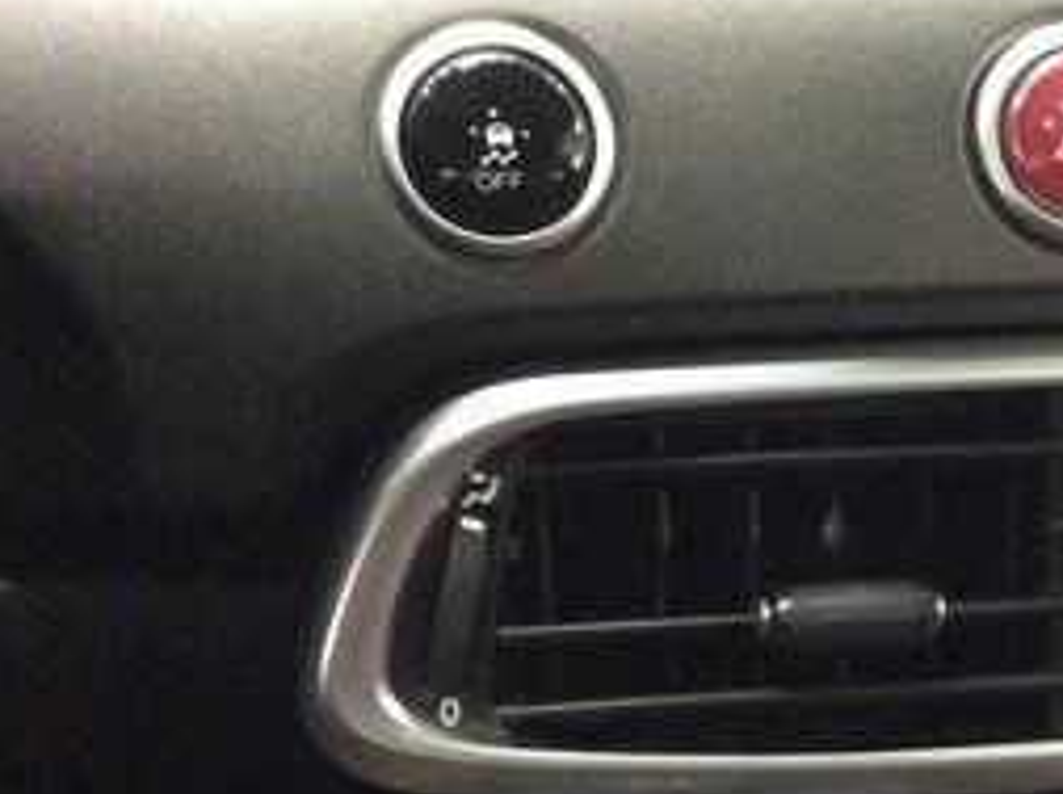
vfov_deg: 17.8
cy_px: 756
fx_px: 2484
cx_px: 966
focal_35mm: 81
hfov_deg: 23.5
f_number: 2.4
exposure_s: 1/15
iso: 400
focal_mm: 3.3
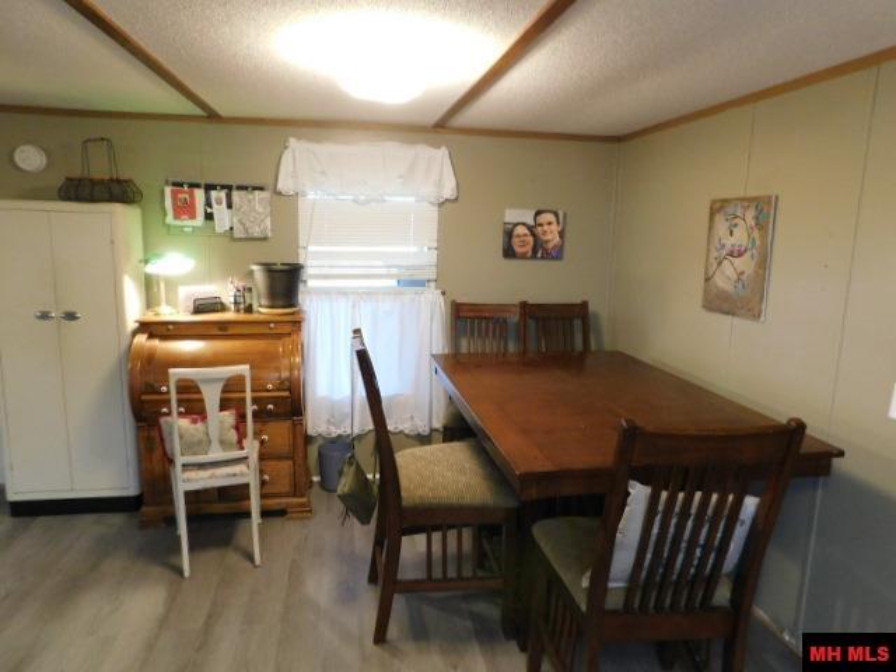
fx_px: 595
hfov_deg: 73.9
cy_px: 336
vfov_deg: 58.9
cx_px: 448
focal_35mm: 23
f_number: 3
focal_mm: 4
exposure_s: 1/20
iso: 400
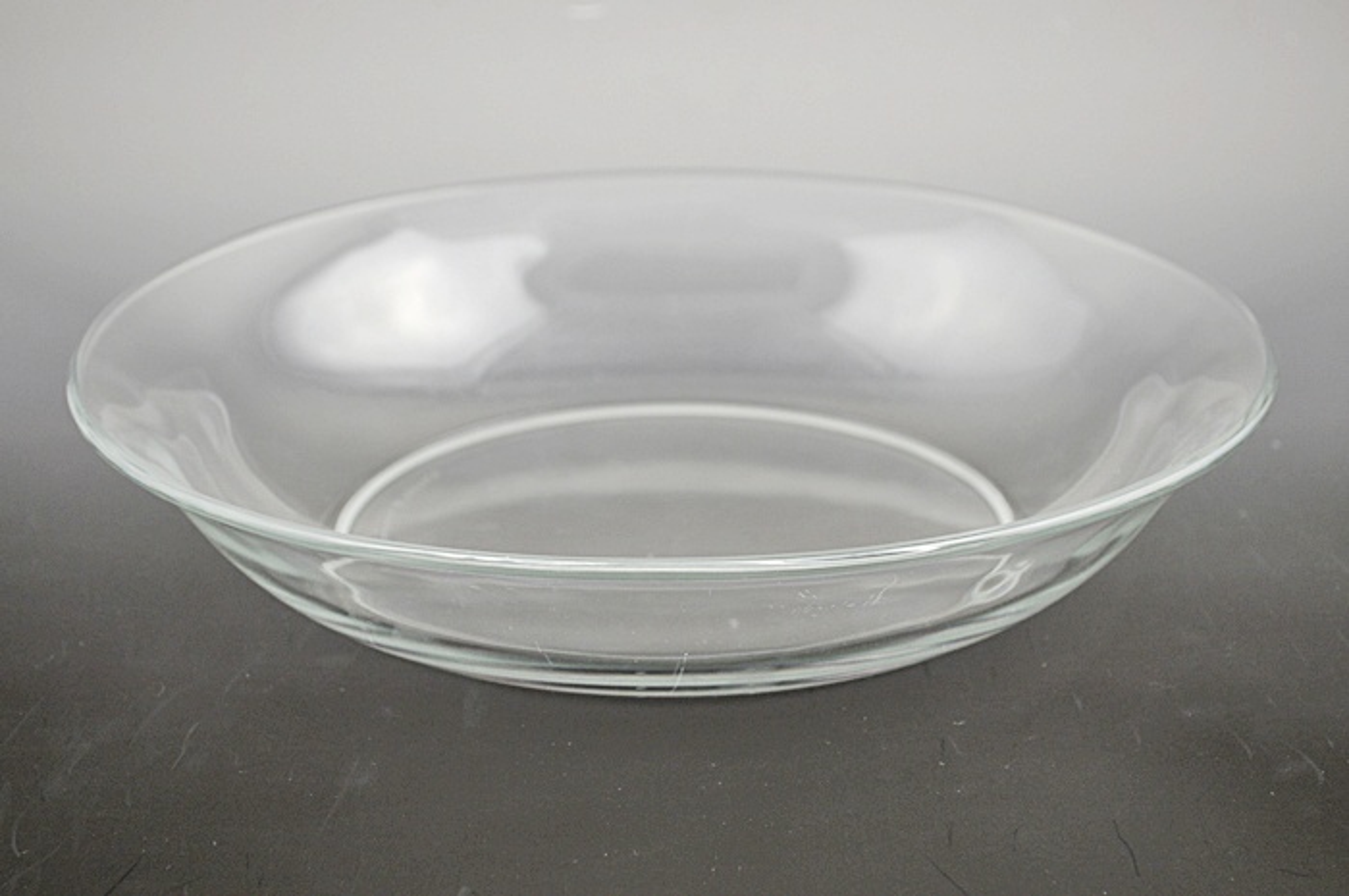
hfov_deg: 29.3
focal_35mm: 69
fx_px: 2583
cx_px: 674
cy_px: 448
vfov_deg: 19.7
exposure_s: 1/40
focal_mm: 46
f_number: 5.3
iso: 400
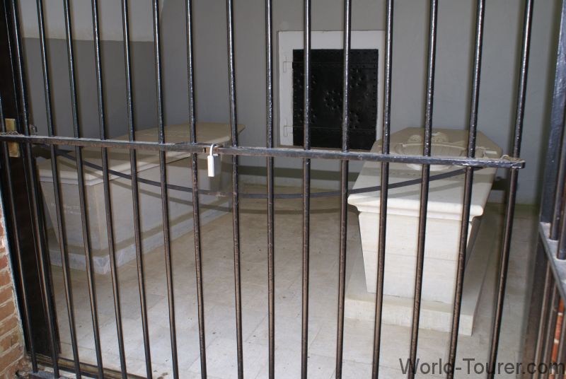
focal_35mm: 33
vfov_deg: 40.1
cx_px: 283
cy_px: 190
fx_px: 520
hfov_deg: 57.2
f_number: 5.6
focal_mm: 22
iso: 250
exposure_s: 1/60
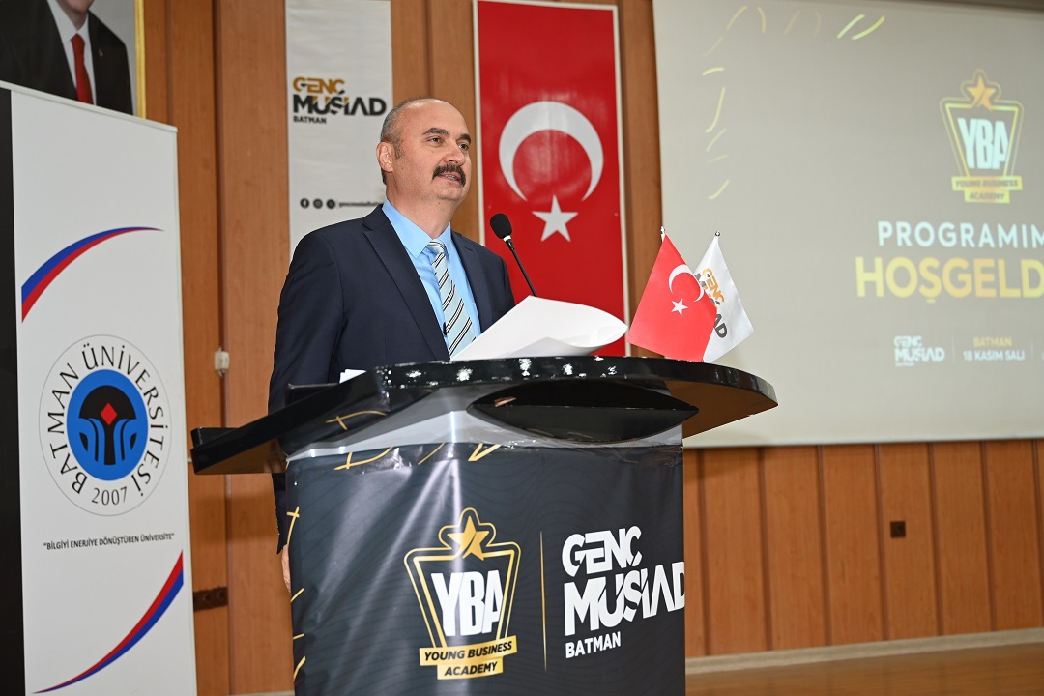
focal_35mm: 50
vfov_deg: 27.0
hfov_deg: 39.6
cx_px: 522
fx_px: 1450
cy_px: 348
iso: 720
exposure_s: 1/60
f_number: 4
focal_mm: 50
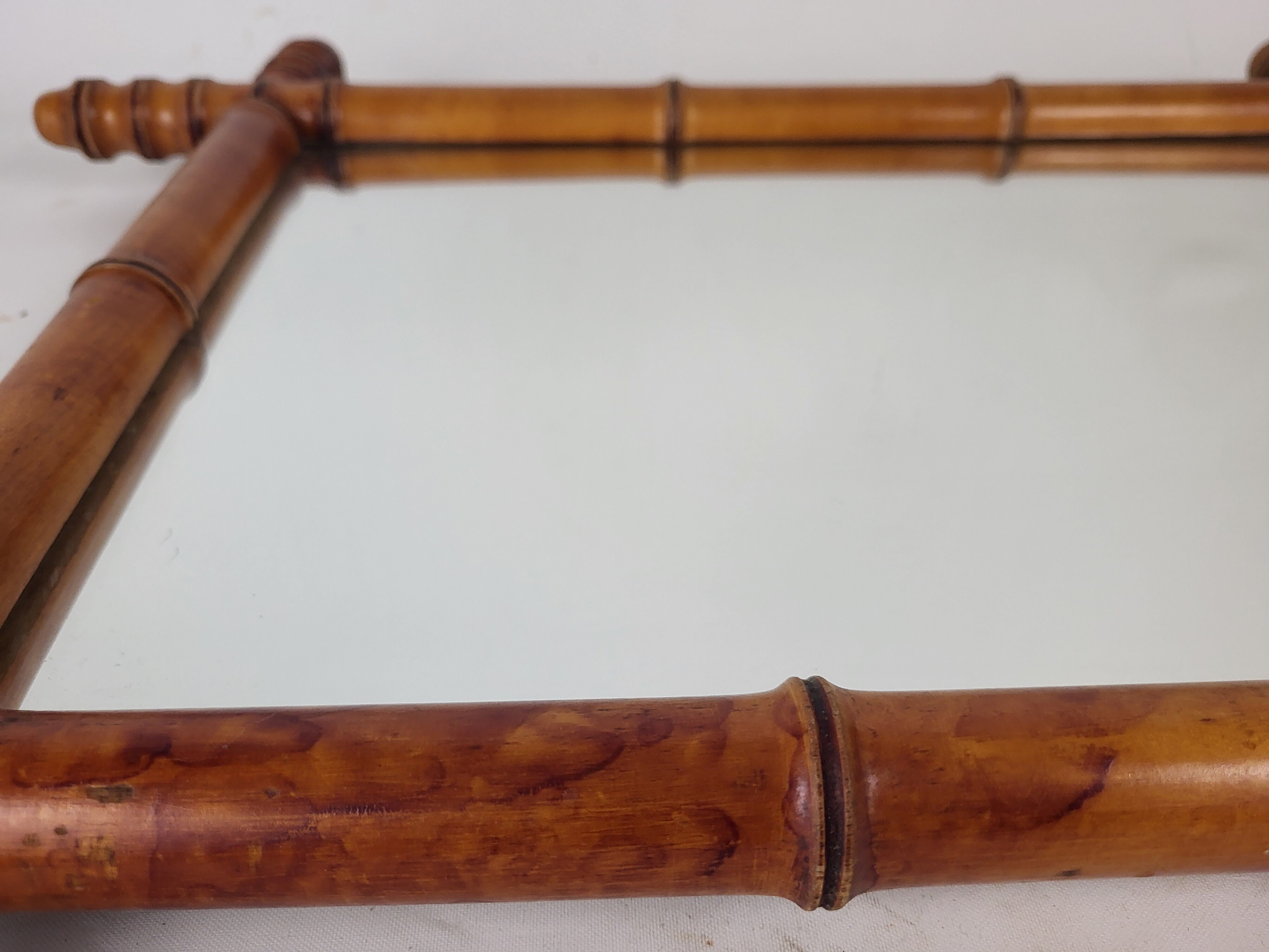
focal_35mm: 26
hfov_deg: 67.3
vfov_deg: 53.1
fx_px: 953
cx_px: 634
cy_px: 476
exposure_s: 1/100
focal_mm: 5.4
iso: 200
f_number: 1.8
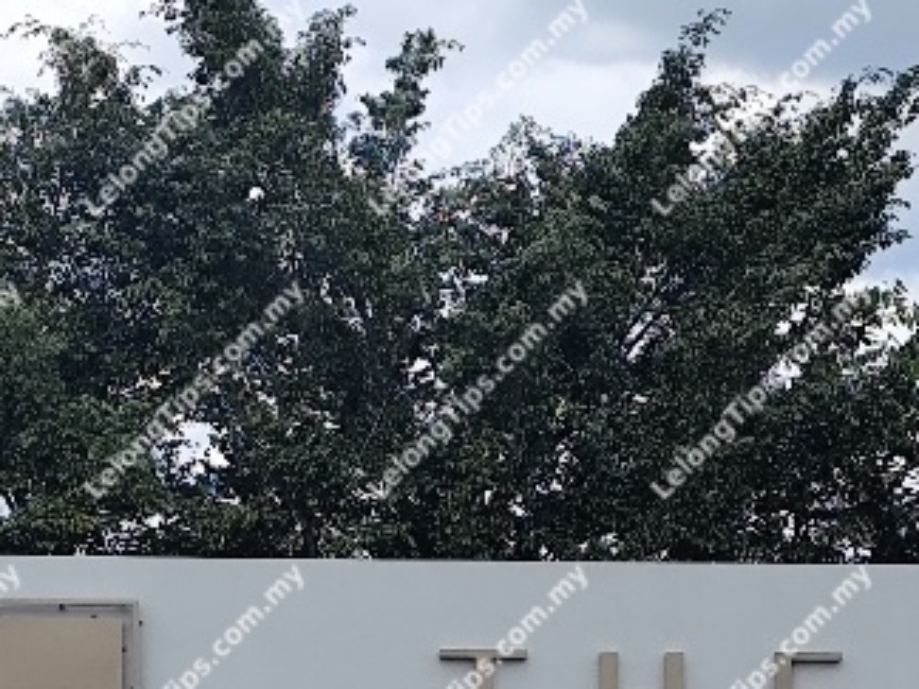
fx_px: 3982
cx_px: 701
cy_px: 805
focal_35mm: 150
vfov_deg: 9.8
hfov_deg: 13.1
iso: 50
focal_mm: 6.14
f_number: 1.65
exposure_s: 1/1073
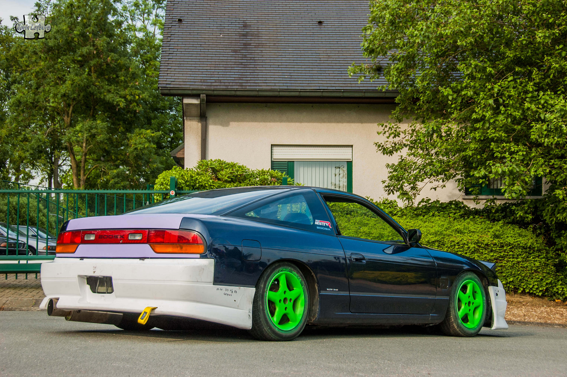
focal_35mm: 69
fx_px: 1086
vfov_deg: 19.7
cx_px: 284
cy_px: 188
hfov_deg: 29.3
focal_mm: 46
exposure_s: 1/200
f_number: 7.1
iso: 200
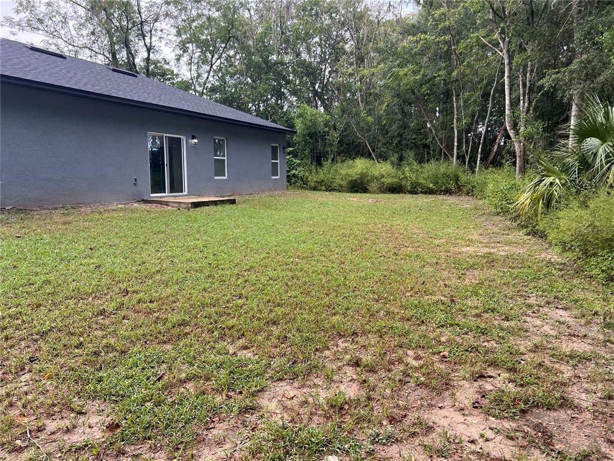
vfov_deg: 53.1
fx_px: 461
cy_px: 230
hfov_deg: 67.3
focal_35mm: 26
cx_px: 307
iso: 50
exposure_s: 1/339
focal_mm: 5.7
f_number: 1.5
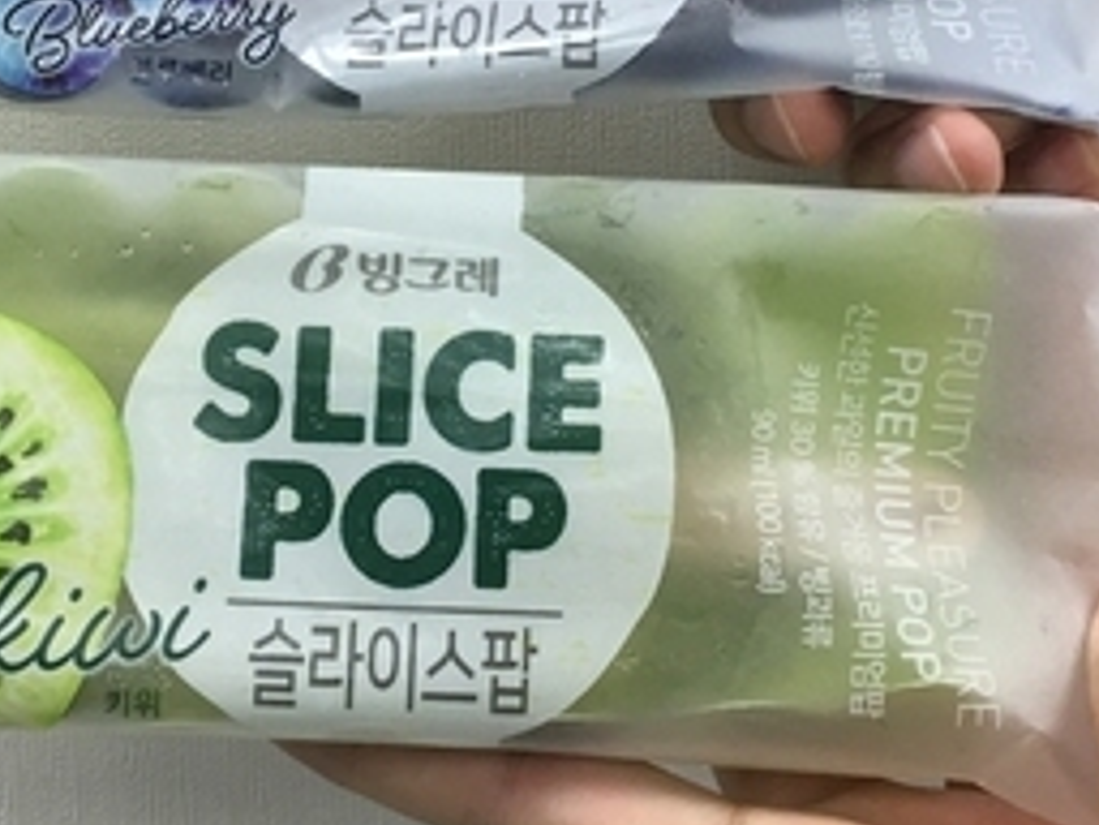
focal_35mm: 68
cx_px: 472
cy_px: 189
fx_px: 2159
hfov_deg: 28.5
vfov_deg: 21.4
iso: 40
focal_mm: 4.15
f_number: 2.2
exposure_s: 1/33
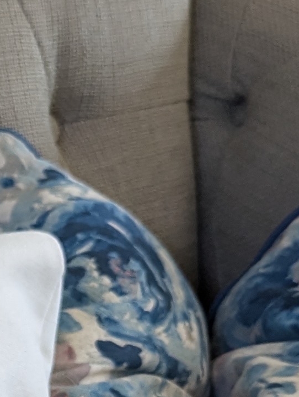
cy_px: 480
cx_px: -326
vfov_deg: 14.0
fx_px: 1563
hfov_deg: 10.0
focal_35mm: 136
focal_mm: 6.81
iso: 182
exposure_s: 1/88
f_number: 1.85
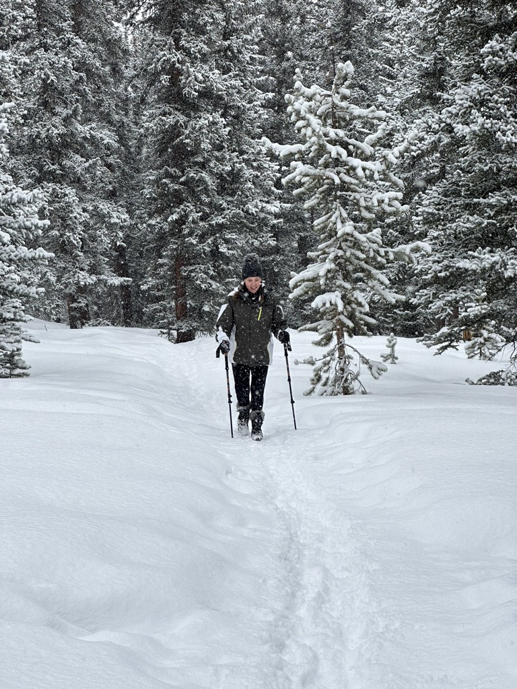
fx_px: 1533
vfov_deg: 25.3
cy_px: 344
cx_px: 258
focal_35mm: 77
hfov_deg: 19.1
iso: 32
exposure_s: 1/598
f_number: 2.8
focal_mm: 9
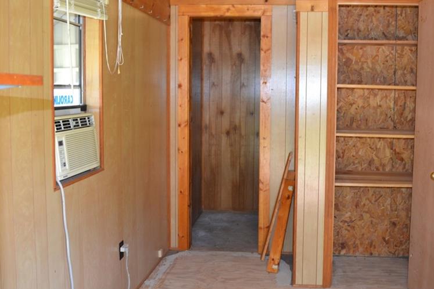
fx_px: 446
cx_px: 260
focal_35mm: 37
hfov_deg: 51.5
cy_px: 114
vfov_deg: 35.8
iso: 560
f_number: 3.5
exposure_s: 1/60
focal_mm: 18
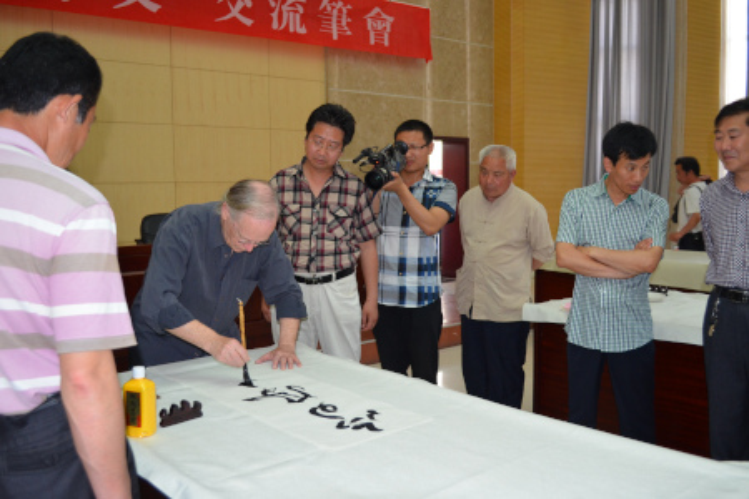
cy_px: 250
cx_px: 374
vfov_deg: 36.9
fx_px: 749
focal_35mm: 36
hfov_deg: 53.1
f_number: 4
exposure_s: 1/60
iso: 800
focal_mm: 24
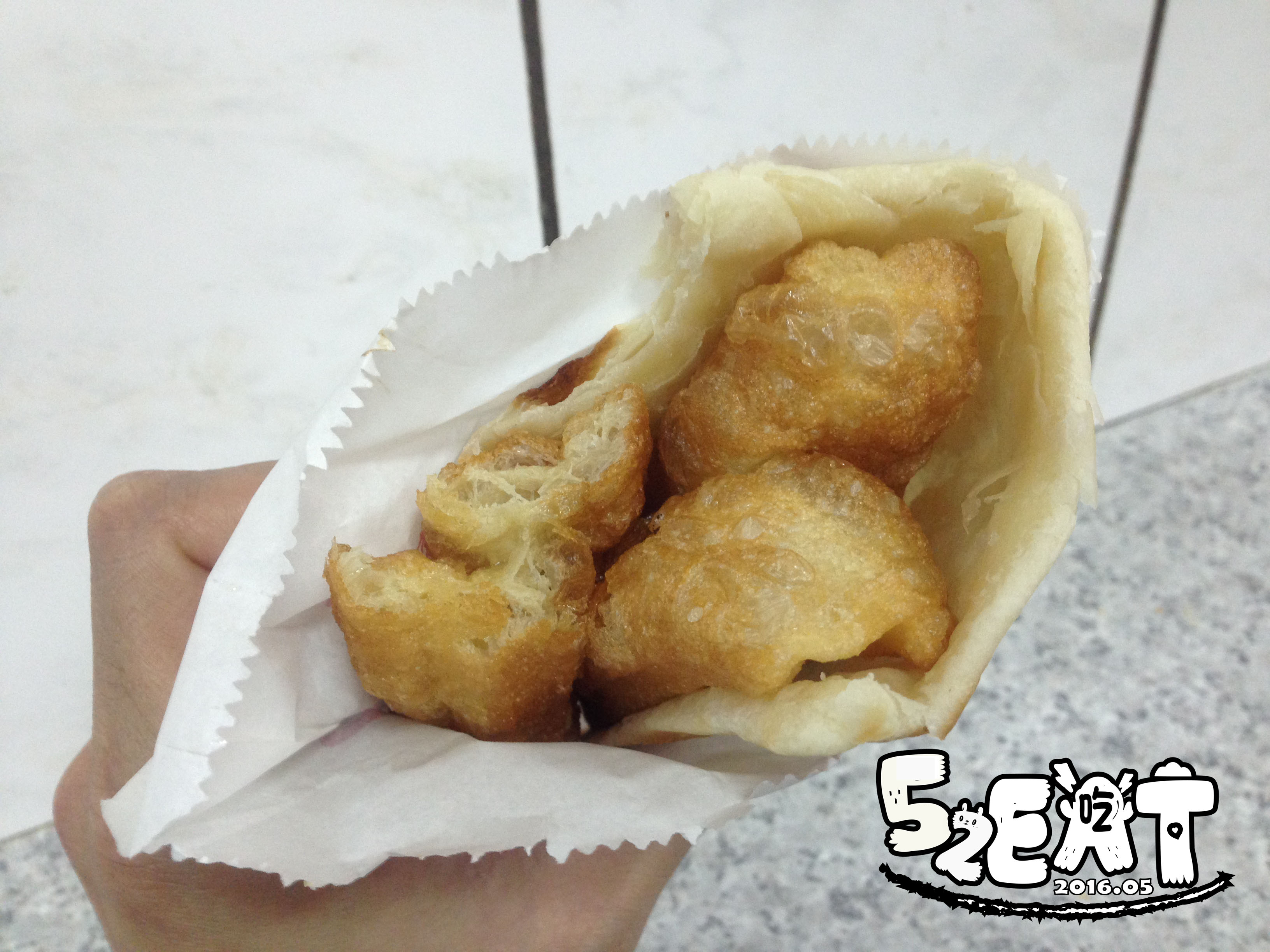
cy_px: 476
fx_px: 1211
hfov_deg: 55.4
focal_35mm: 33
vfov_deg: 42.9
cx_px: 635
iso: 160
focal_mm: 4.12
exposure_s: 1/20
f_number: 2.4
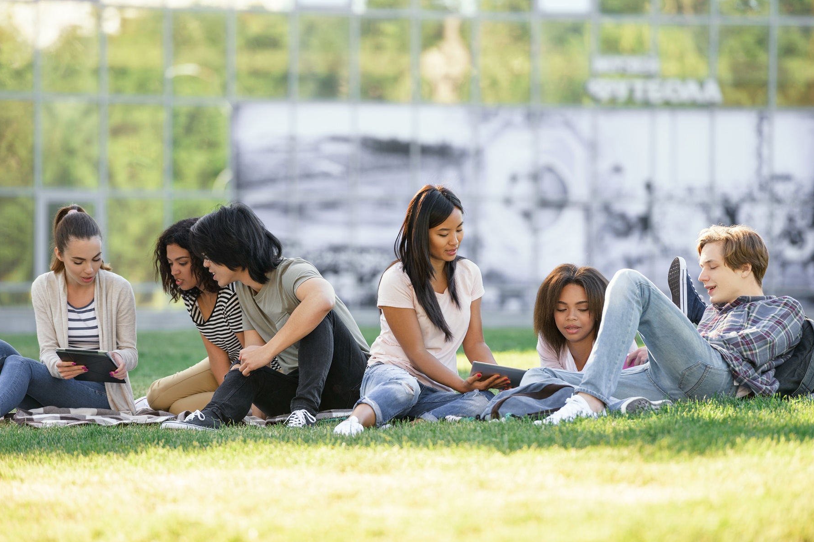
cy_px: 272
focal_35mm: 201
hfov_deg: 10.2
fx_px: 4544
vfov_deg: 6.8
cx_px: 407
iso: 400
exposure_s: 1/250
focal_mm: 200
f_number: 3.5
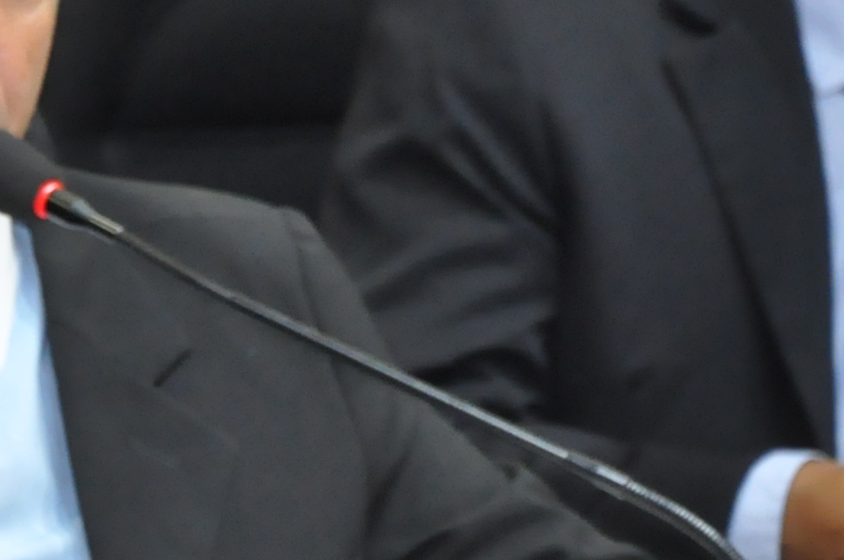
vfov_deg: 2.6
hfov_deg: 3.9
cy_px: 161
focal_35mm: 524
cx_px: -223
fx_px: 12260
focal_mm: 105
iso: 2000
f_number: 5.6
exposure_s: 1/60
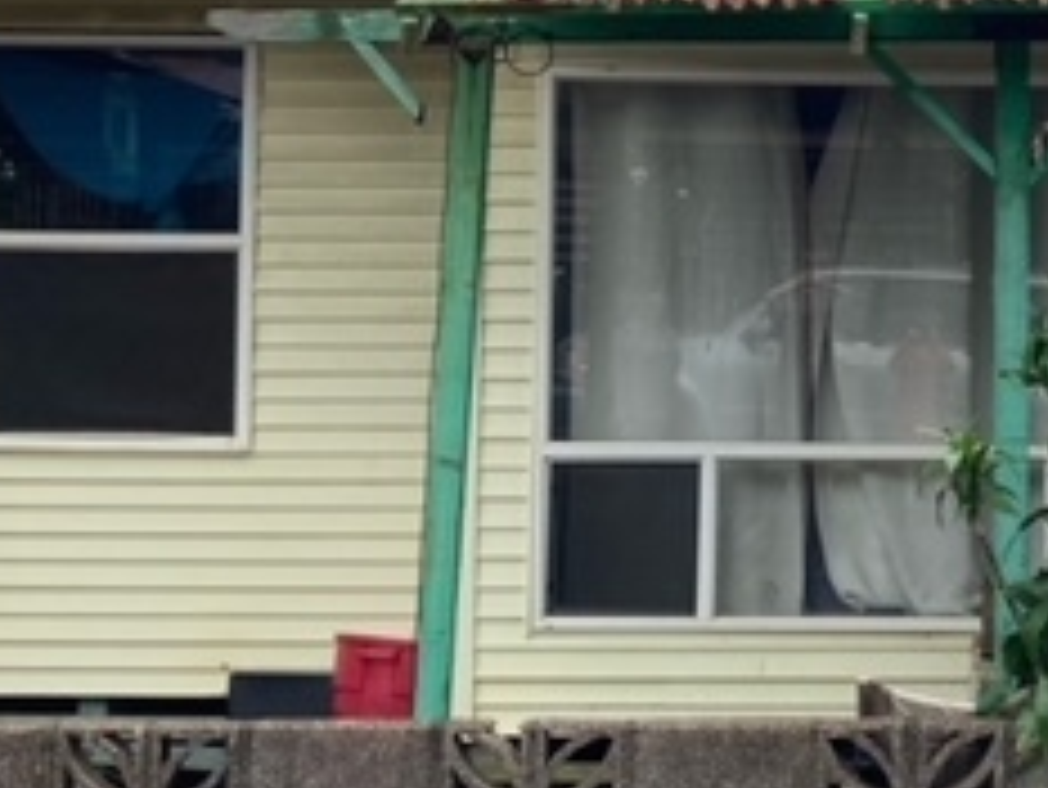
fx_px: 2332
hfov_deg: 24.6
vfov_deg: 19.1
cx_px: 949
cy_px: 221
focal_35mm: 77
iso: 20
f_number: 1.8
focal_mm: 3.99
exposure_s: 1/1185
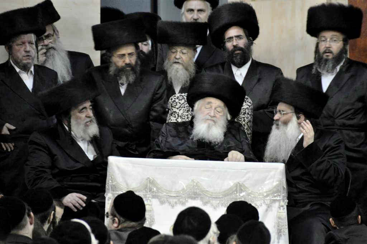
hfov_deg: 8.1
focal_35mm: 255
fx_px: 2596
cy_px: 122
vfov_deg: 5.4
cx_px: 184
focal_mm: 170
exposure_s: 1/40
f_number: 5.6
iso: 1600
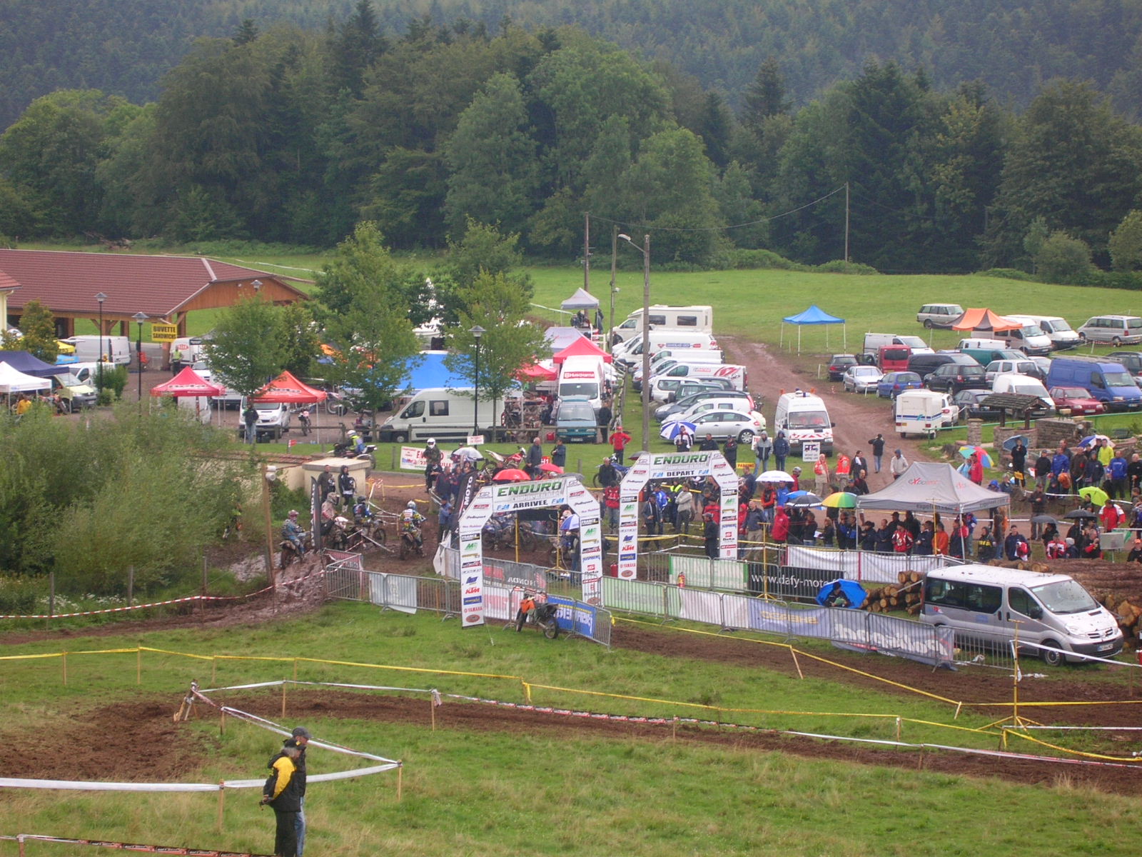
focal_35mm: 105
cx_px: 571
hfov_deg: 18.7
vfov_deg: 14.1
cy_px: 428
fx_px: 3464
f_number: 4.9
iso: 50
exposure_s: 1/102
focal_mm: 17.4
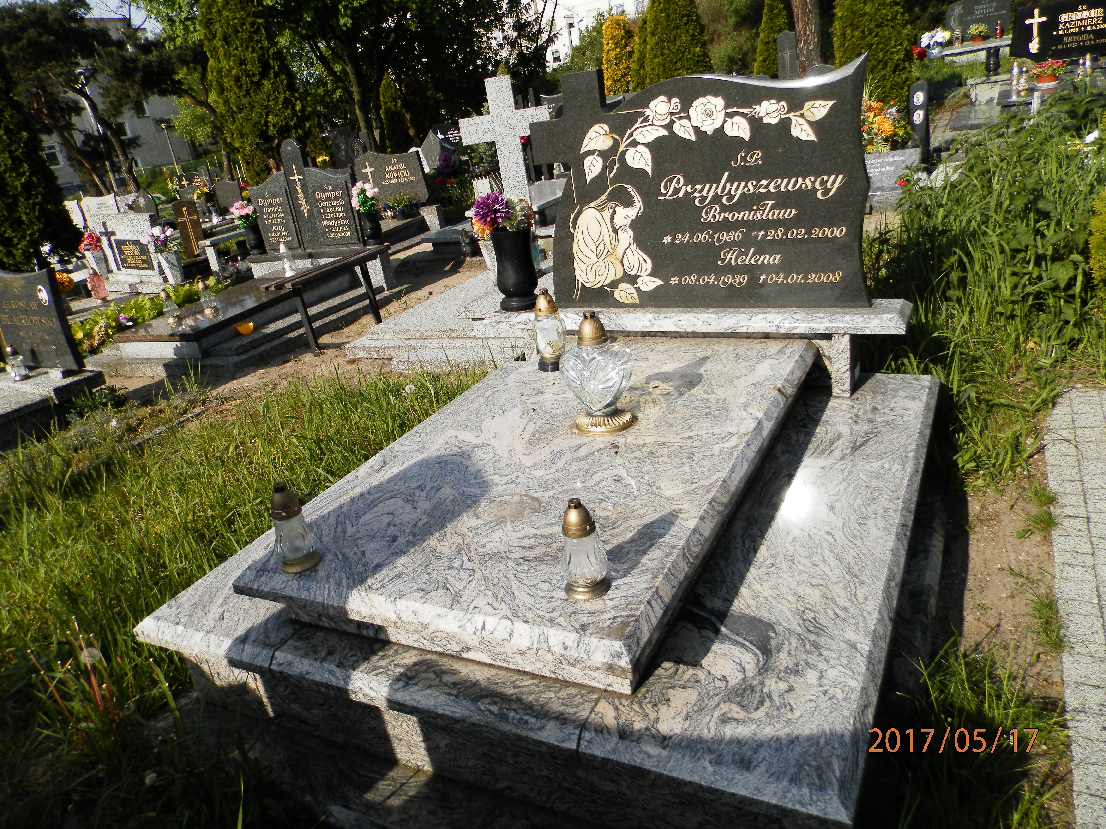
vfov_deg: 54.9
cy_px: 414
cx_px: 553
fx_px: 799
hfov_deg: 69.4
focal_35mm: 25
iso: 80
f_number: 8.7
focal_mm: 4.5
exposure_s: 1/160
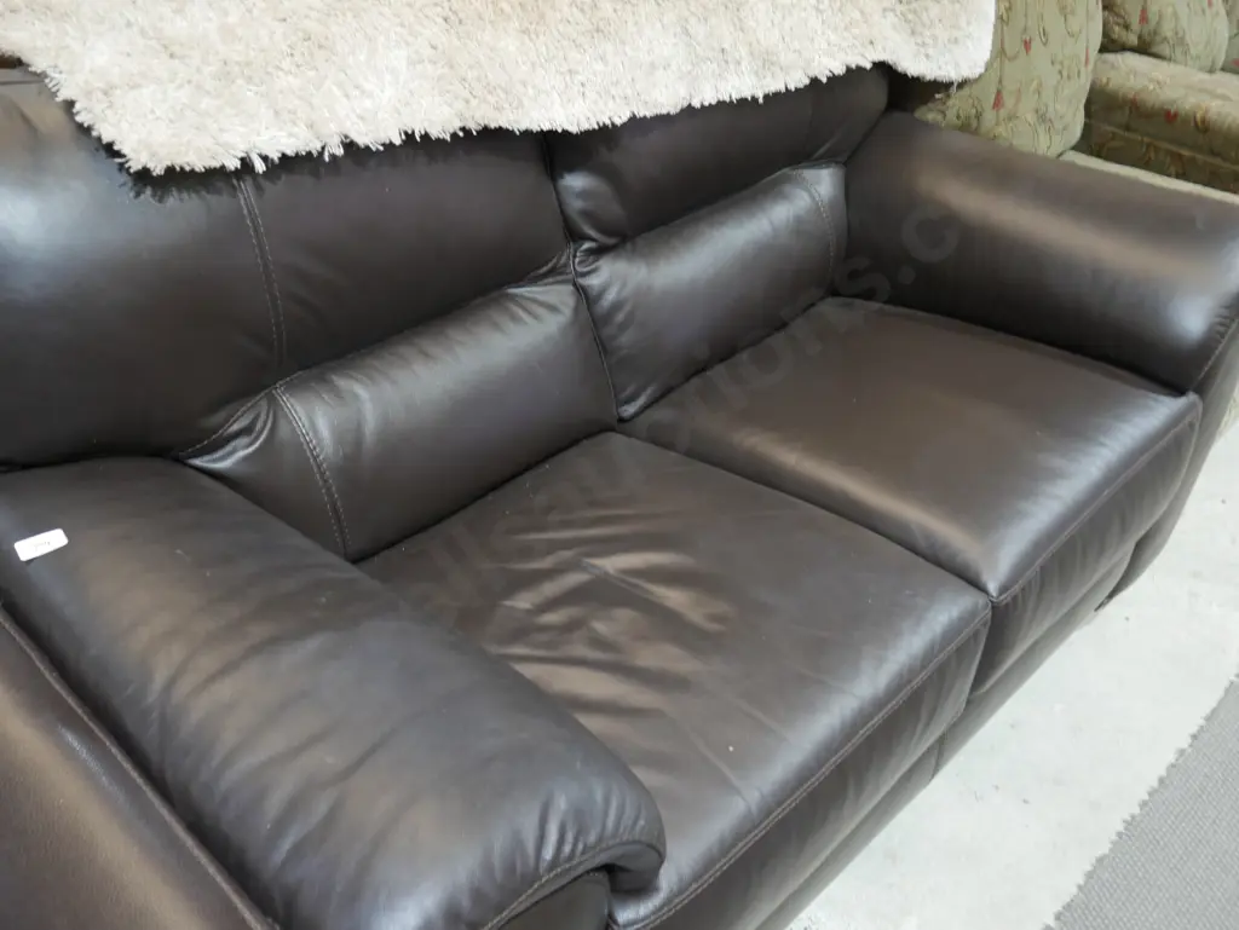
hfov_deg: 49.0
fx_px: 1361
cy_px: 465
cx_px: 620
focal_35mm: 38
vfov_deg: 37.8
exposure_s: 1/60
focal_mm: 19
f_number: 4.1
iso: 800
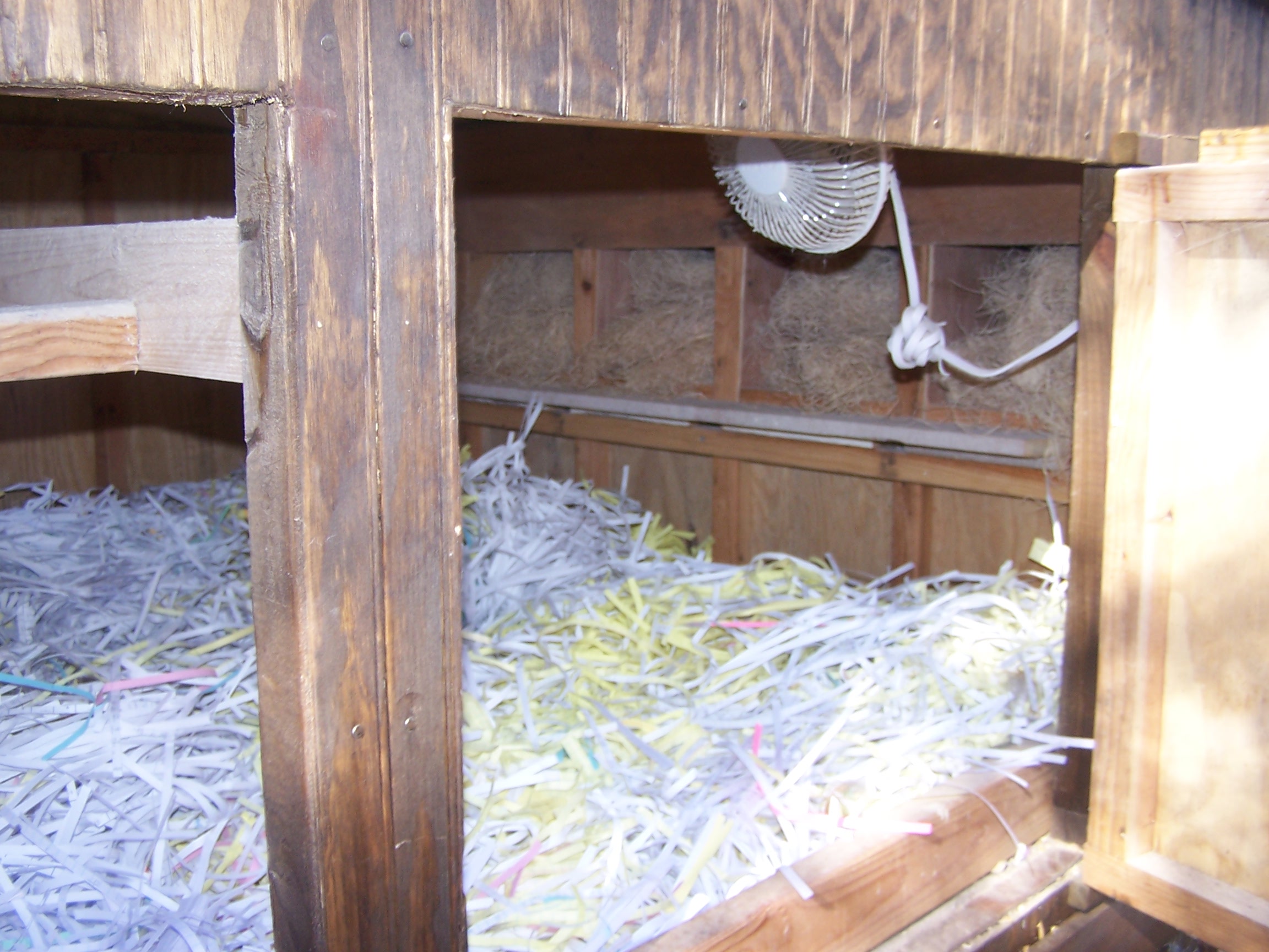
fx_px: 1393
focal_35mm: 38
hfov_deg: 49.0
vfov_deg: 37.7
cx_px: 634
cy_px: 476
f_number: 2.8
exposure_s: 1/60
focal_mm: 6.3
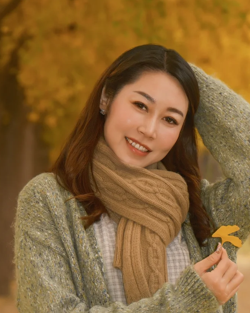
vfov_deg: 10.0
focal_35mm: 194
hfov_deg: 8.0
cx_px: 106
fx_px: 1795
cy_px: 194
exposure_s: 1/100
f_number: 4
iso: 500
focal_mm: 70
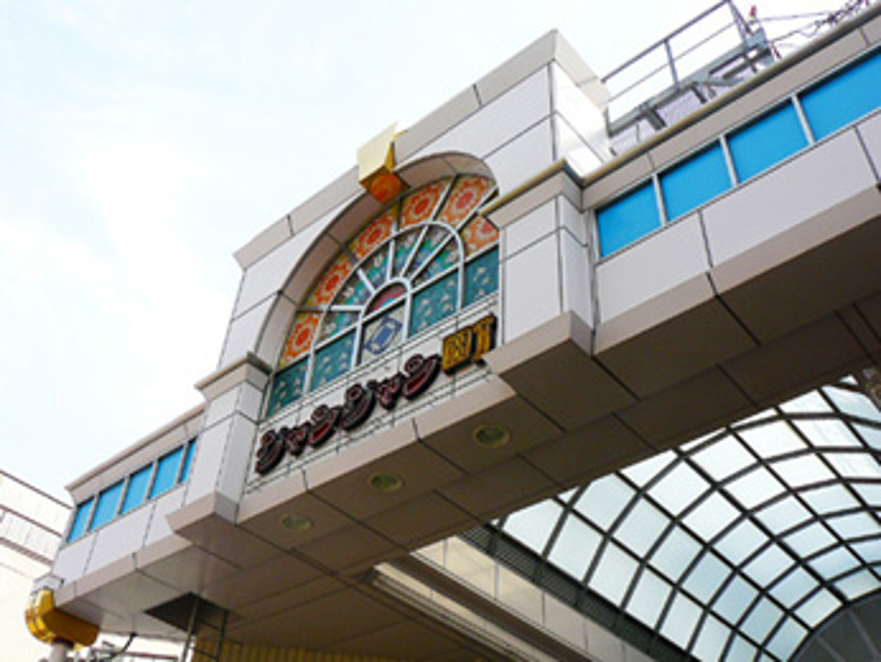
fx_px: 917
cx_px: 440
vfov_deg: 39.7
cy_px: 331
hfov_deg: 51.3
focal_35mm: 36
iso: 100
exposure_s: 1/200
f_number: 5.6
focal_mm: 6
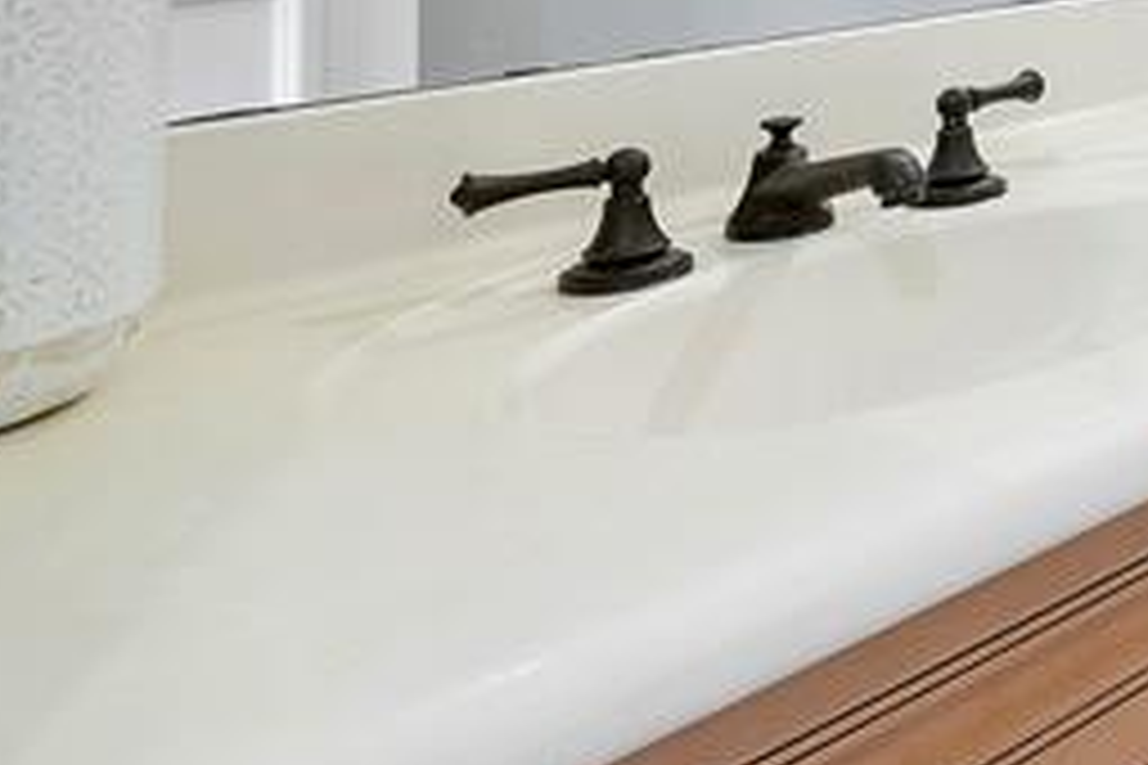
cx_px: 1765
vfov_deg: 24.6
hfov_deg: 27.3
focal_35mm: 47
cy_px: -250
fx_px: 1499
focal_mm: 10
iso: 1000
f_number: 7.1
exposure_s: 1/30
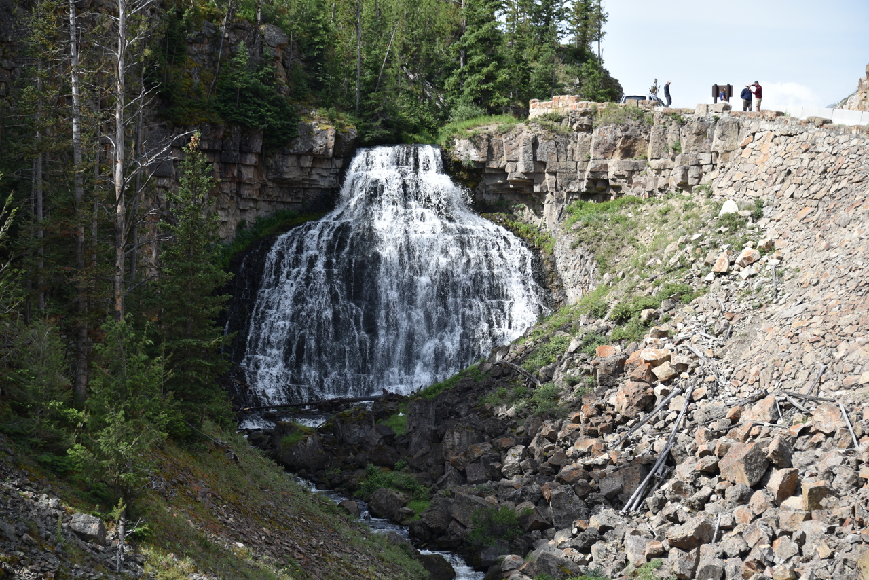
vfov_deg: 13.0
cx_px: 434
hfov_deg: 19.5
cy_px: 290
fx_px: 2535
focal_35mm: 105
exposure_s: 1/250
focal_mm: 105
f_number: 5.6
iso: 100
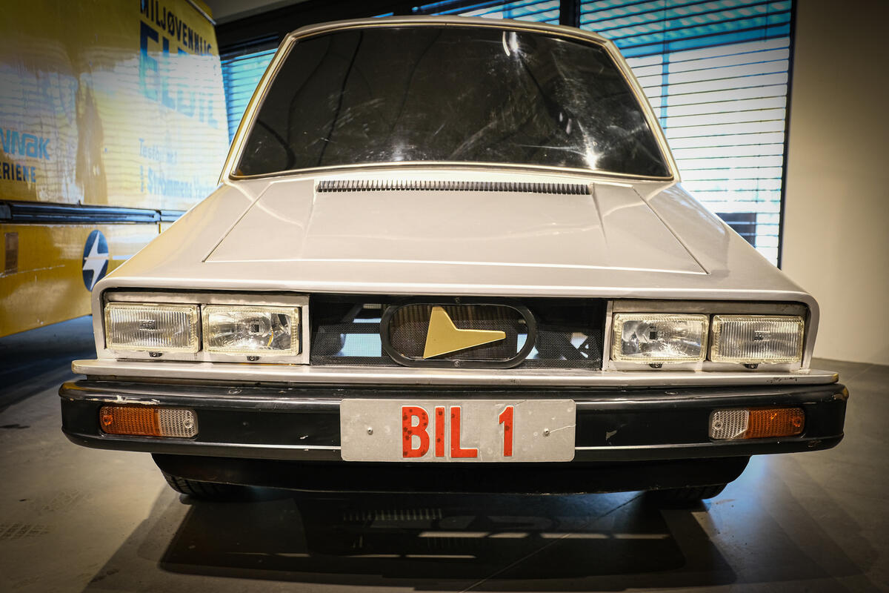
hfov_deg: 60.3
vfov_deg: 42.3
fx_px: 765
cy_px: 296
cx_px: 444
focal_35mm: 31
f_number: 4
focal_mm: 20.6
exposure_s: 1/58
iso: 800
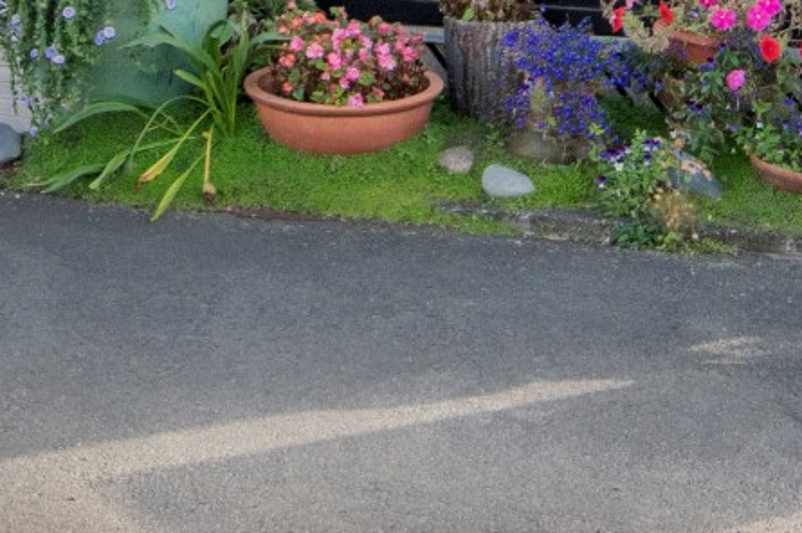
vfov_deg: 13.0
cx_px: 292
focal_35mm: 95
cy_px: -439
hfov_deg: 21.4
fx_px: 2115
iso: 160
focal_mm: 15
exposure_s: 1/125
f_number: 11
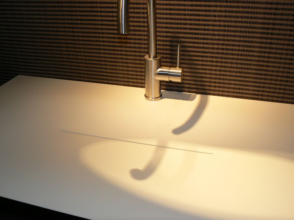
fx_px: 306
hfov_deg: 51.4
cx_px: 147
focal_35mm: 36
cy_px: 110
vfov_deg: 39.7
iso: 80
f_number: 4
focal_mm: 6
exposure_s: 1/50
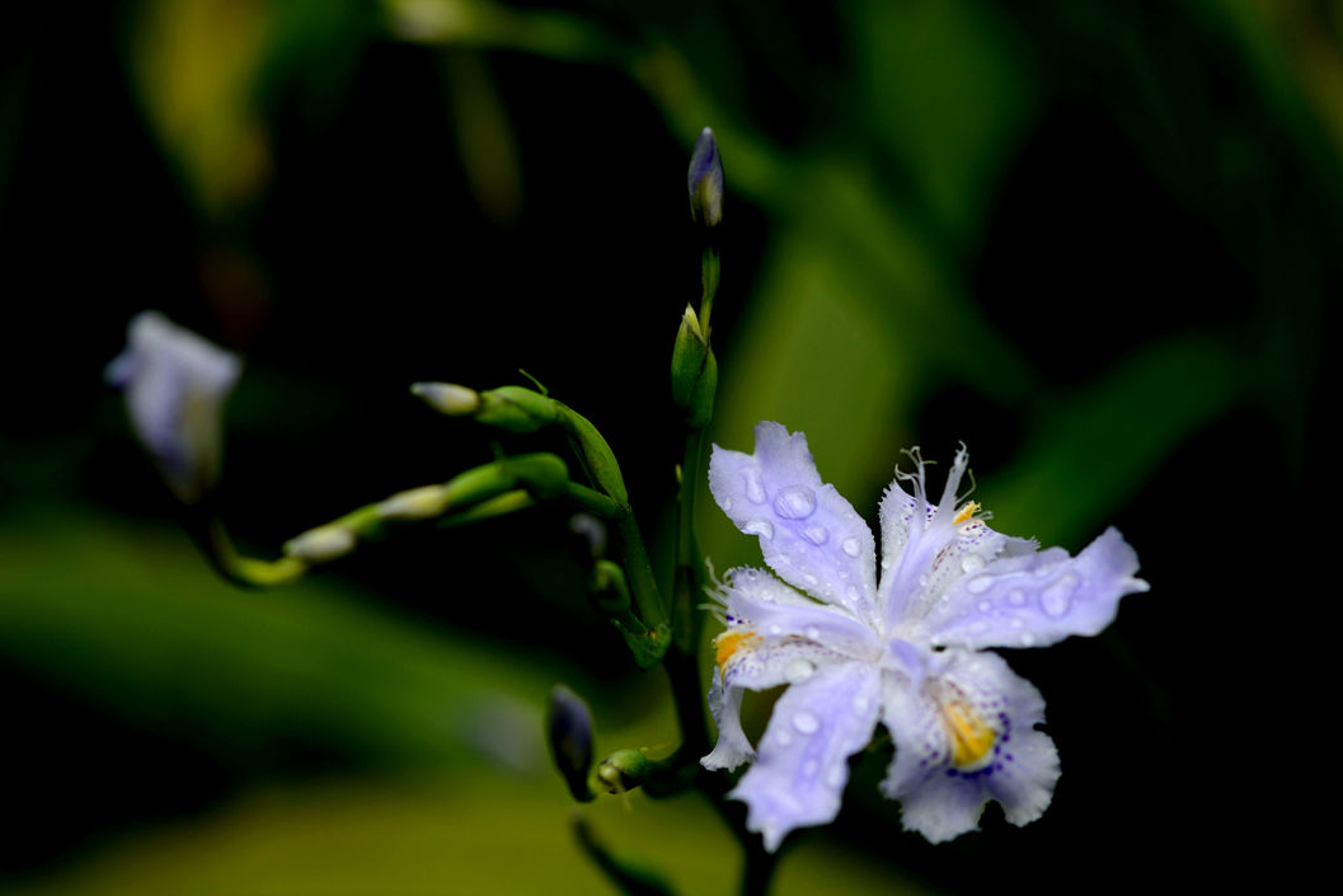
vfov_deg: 9.2
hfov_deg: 13.8
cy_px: 508
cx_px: 724
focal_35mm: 149
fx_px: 5559
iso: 100
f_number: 3.5
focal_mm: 105
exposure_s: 1/400
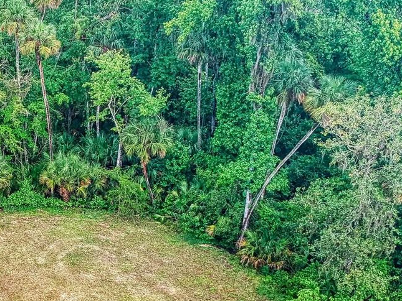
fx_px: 720
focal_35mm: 62
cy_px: 282
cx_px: 84
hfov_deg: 30.5
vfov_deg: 22.9
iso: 100
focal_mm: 4.49
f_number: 2.6
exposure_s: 1/160
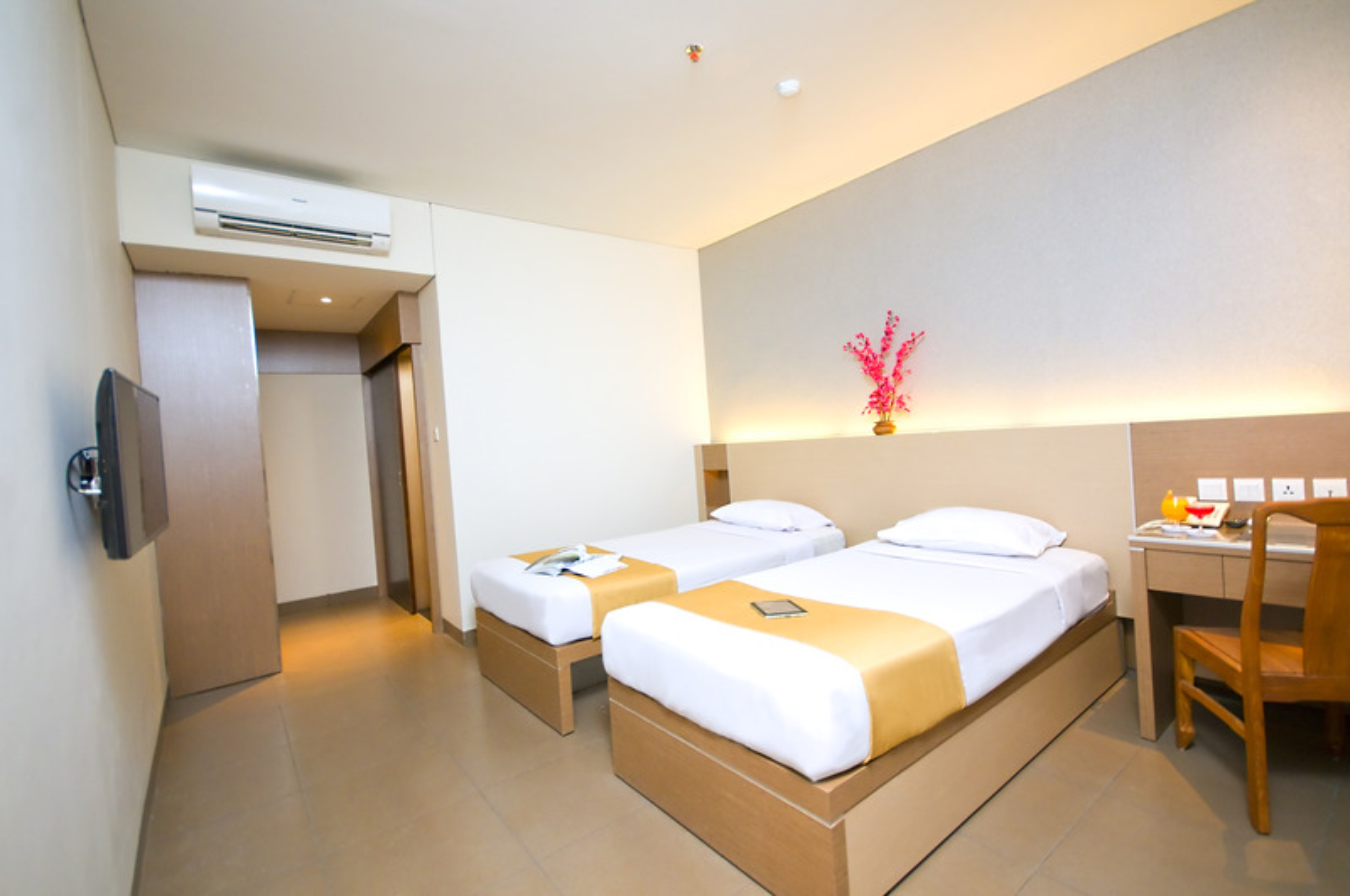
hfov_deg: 100.5
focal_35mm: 15
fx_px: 562
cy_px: 448
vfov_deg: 77.2
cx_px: 675
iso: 1000
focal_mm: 10
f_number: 4
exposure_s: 1/30
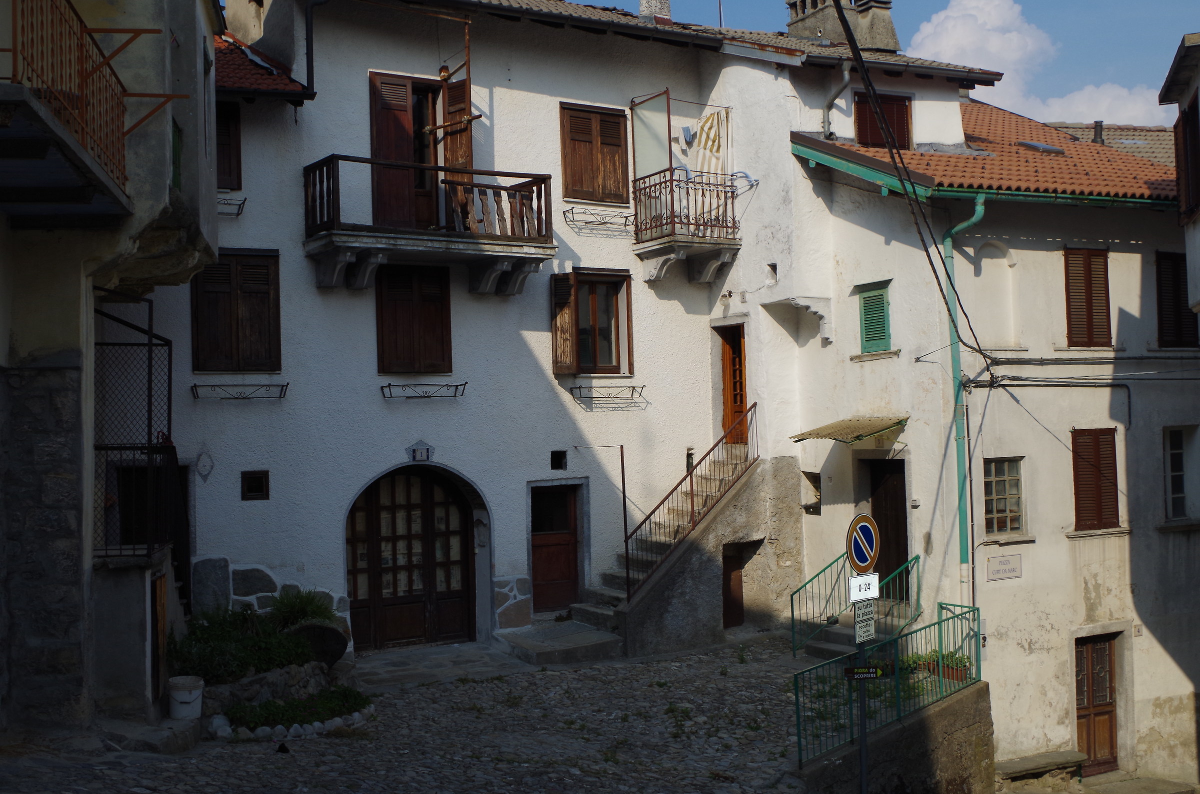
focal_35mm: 39
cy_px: 397
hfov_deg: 49.6
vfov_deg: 34.1
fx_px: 1297
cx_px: 600
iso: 250
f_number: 11
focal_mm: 26.25
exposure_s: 1/180
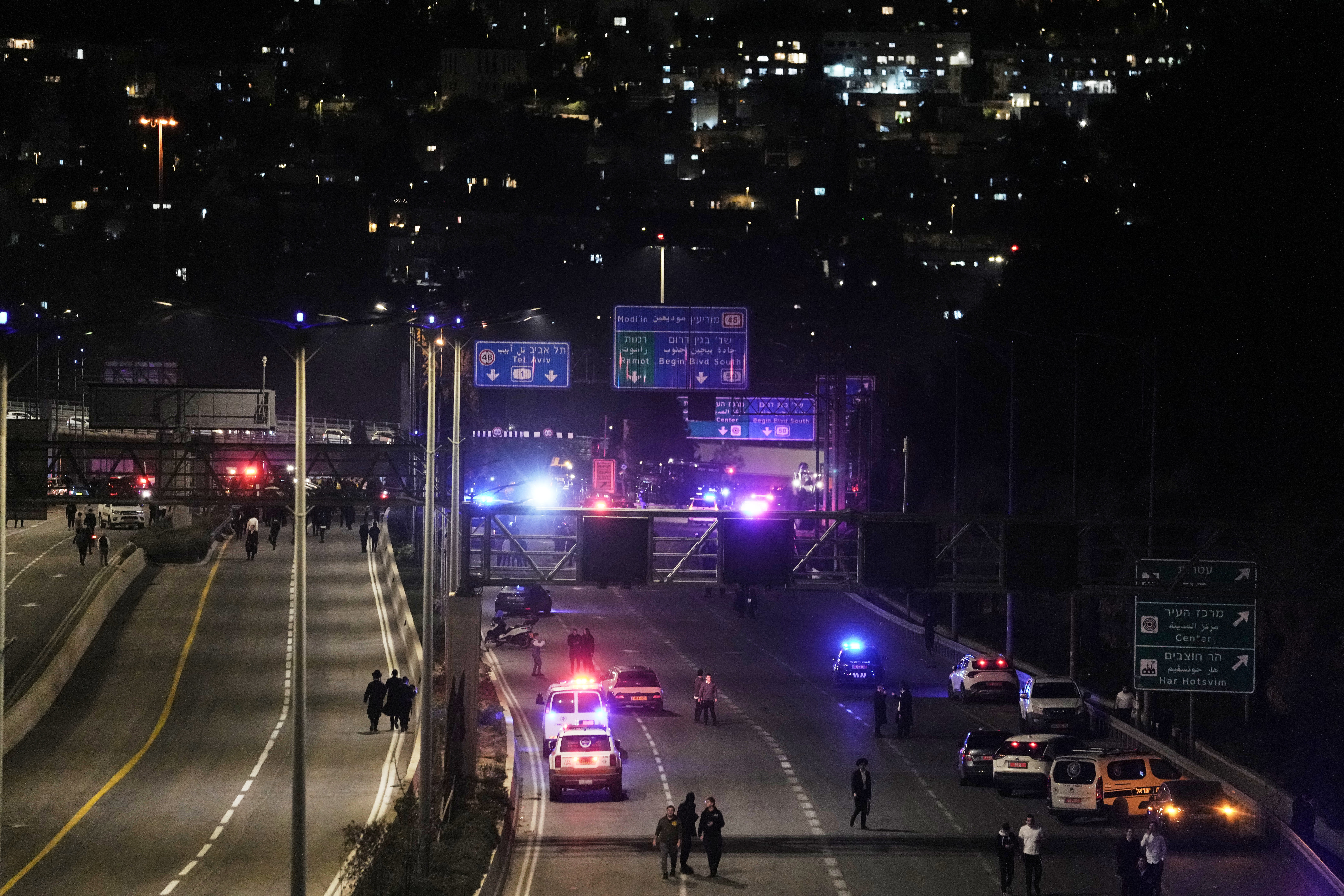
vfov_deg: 6.9
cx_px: 672
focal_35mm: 200
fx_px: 7466
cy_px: 448
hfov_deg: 10.3
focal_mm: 200
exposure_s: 1/200
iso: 5000
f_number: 2.8
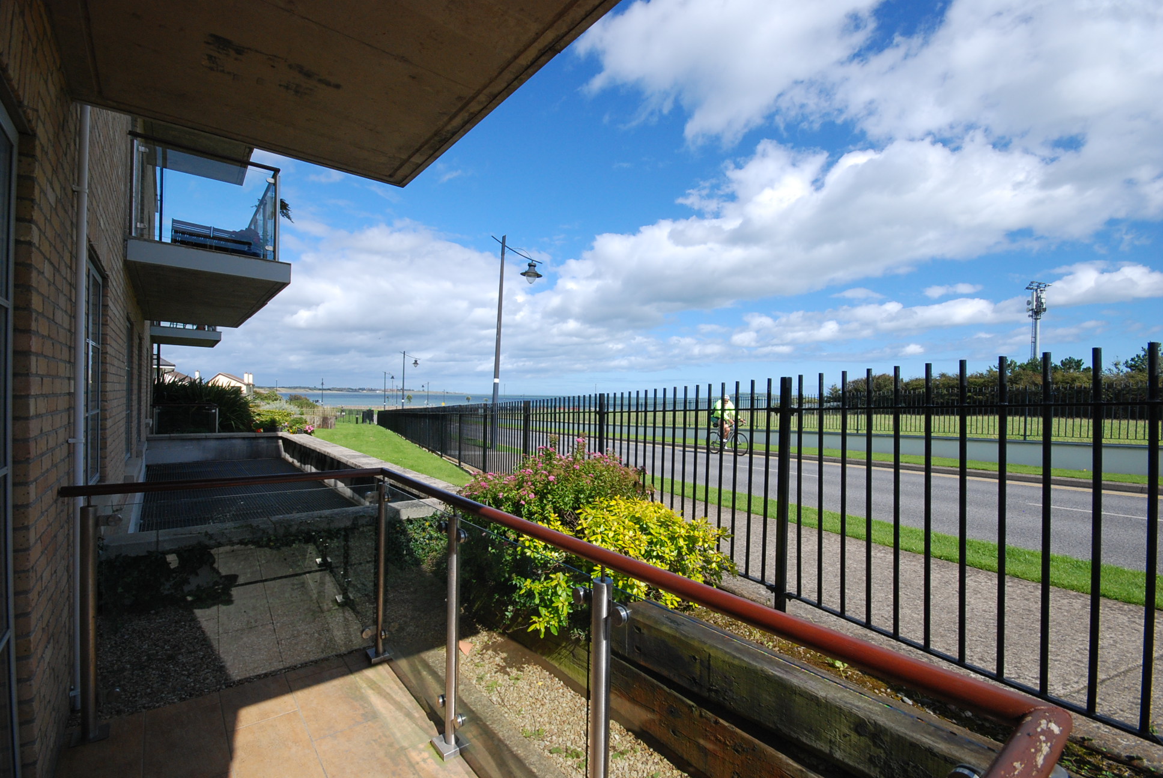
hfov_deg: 100.3
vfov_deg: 77.5
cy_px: 389
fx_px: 485
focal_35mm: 15
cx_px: 582
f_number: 10
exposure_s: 1/400
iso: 400
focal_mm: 10
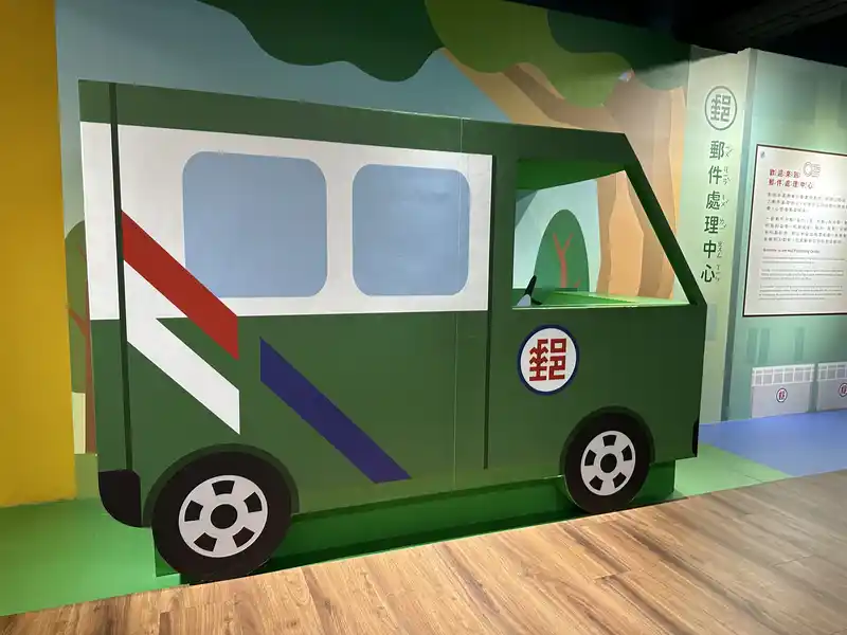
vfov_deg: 56.8
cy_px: 318
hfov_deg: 71.6
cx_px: 424
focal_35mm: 24
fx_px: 587
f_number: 1.78
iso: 250
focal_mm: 6.86
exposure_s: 1/60
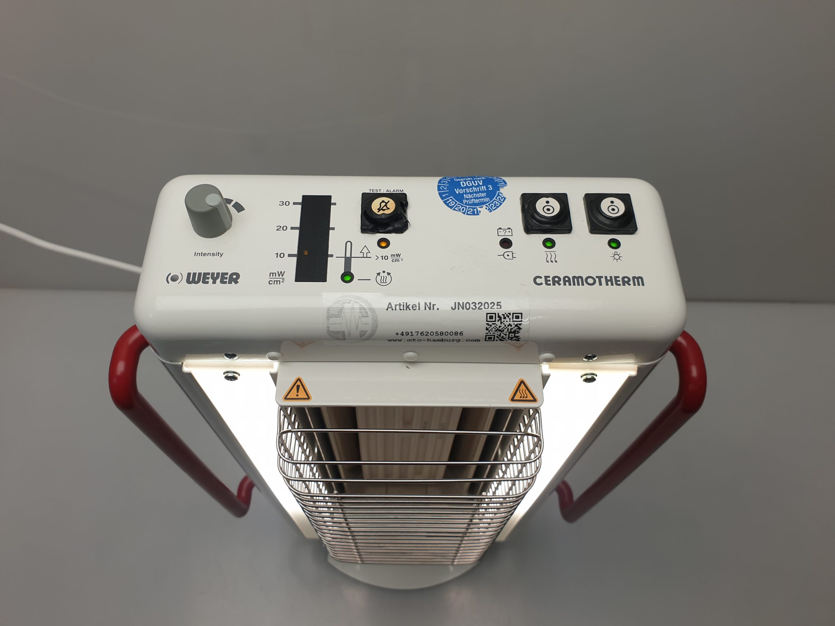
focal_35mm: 26
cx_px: 418
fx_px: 627
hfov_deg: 67.3
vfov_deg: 53.1
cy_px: 313
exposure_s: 1/145
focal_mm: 4.3
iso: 50
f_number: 2.4
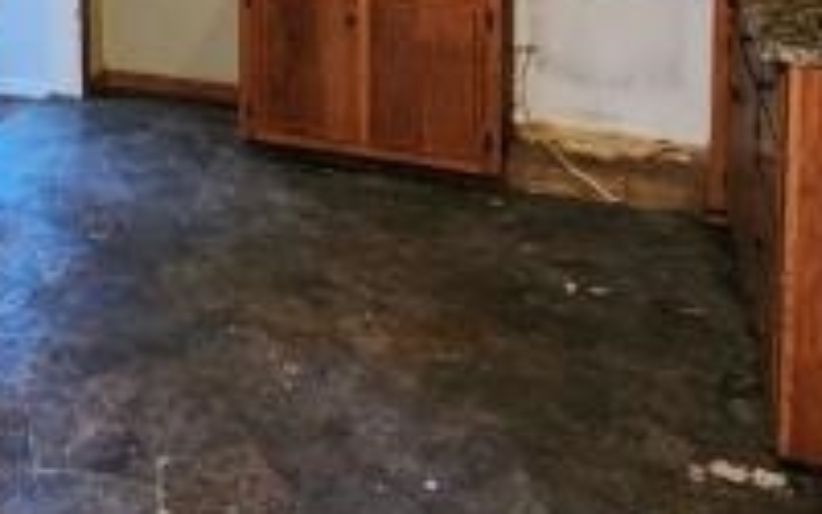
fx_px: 986
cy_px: -156
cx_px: 103
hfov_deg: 42.1
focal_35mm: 44
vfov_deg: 25.2
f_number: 2.2
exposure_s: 1/24
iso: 640
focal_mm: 2.2
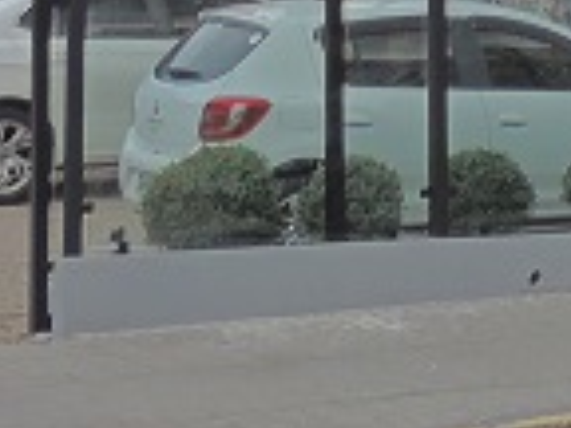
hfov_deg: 8.5
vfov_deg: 6.1
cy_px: -801
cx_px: 801
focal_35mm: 229
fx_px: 3777
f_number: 3.2
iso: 80
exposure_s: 1/125
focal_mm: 5.8
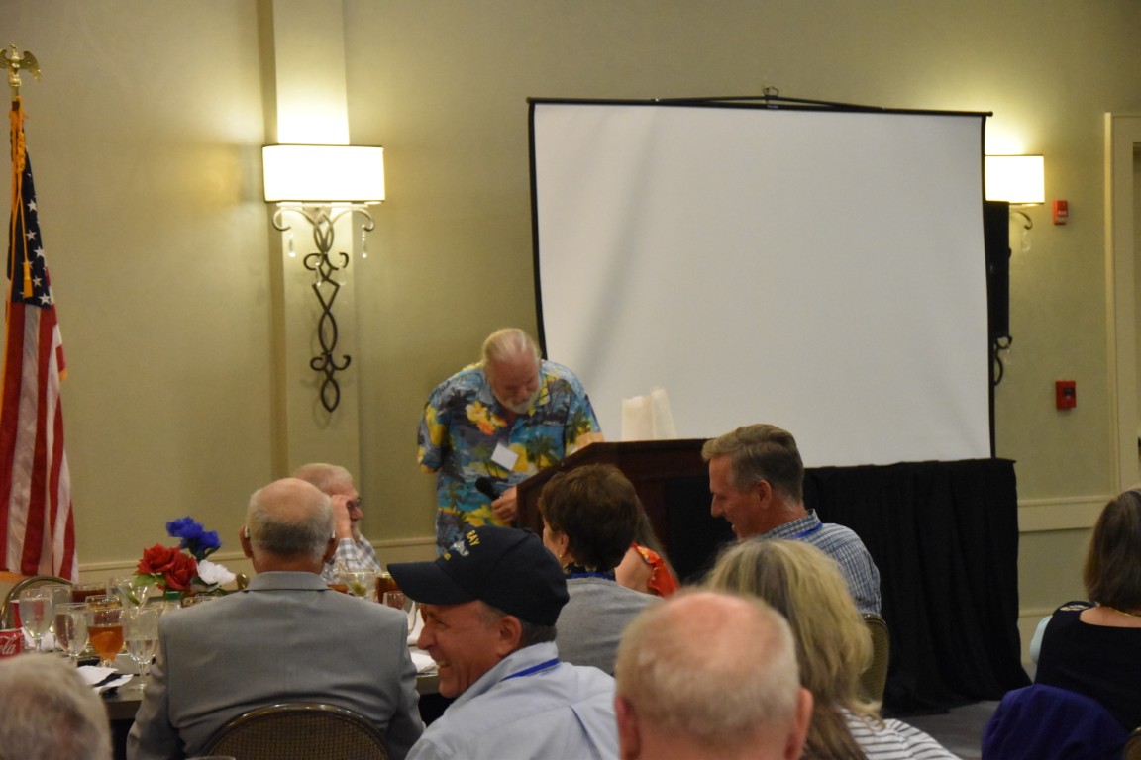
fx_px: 2947
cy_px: 380
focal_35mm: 93
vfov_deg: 14.7
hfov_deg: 21.9
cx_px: 570
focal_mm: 62
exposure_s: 1/125
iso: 6400
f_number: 5.3
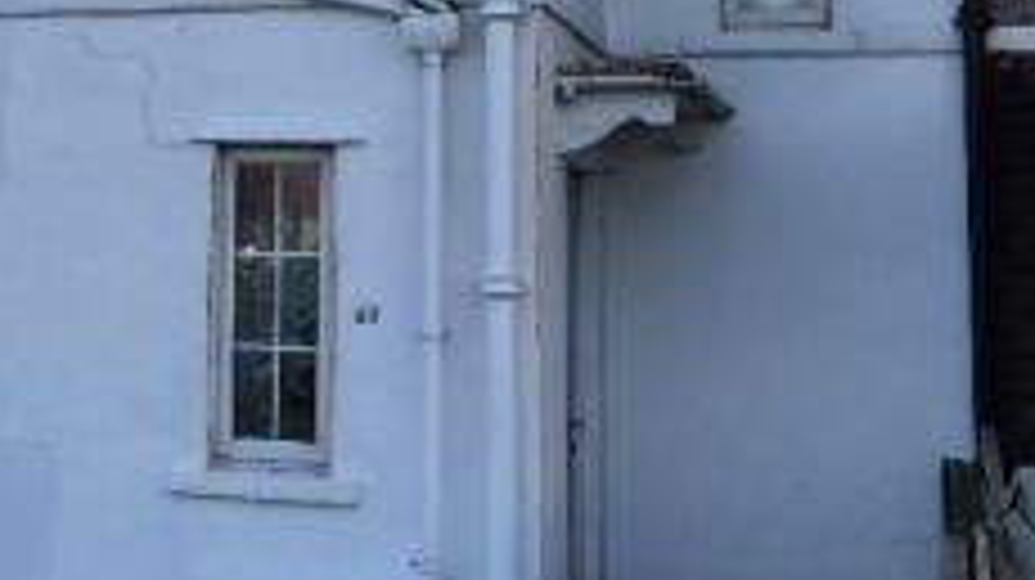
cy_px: 11
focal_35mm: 80
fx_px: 2194
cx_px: 7
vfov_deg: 14.8
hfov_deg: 25.3
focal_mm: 4.15
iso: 25
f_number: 2.2
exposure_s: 1/523
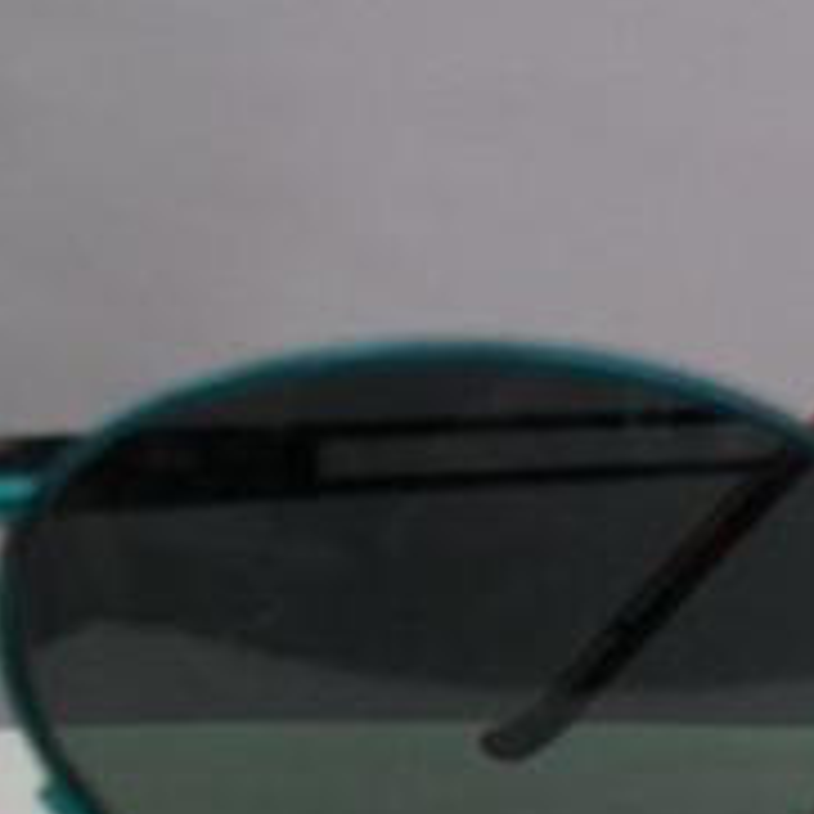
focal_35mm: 116
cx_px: 1111
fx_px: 3086
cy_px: 747
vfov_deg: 14.9
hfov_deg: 14.3
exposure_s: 1/30
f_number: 2.8
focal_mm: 6.3
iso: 80
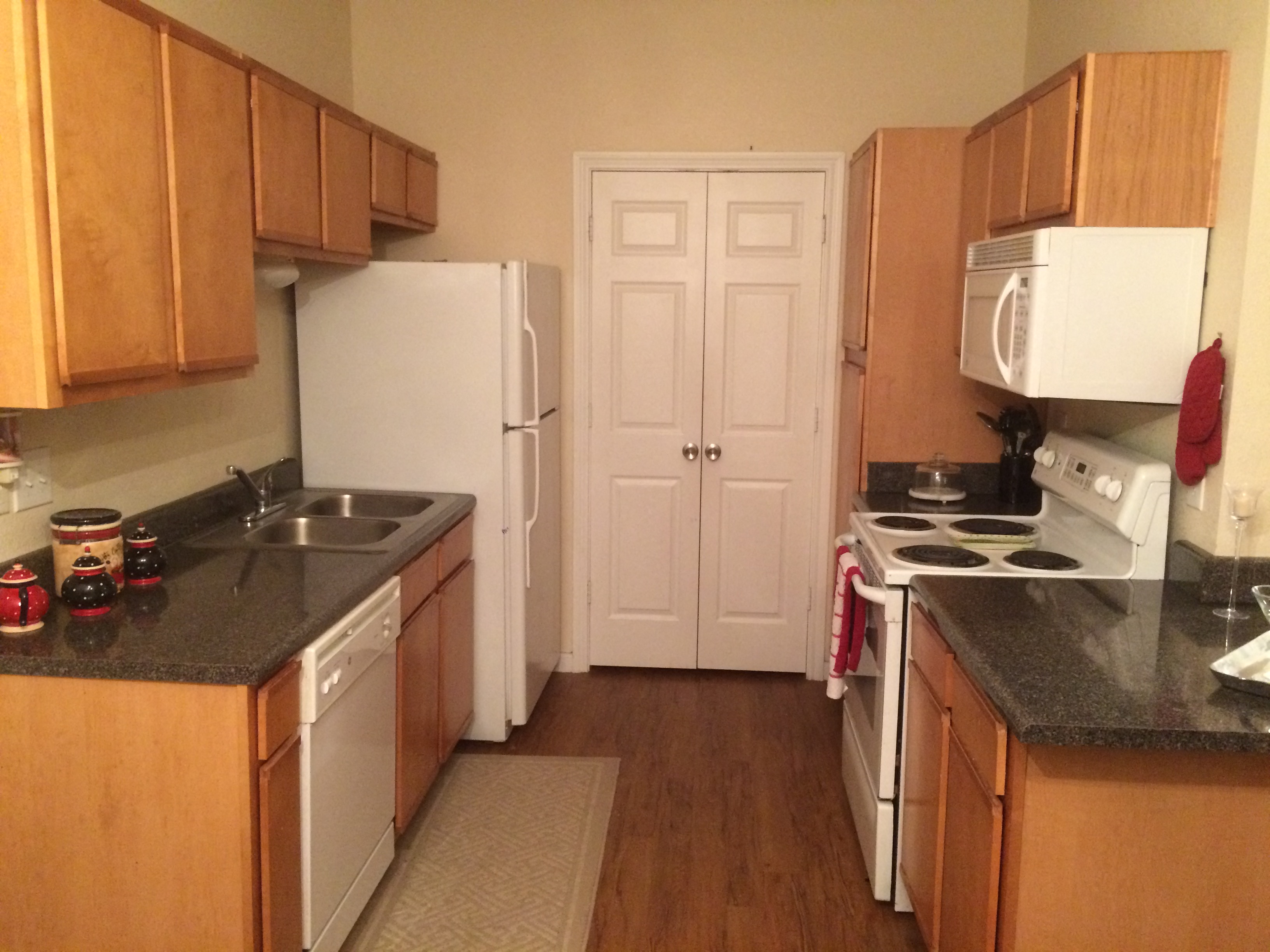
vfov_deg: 48.2
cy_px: 476
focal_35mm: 29
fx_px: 1064
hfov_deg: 61.7
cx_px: 635
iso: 320
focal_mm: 4.15
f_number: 2.2
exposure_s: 1/17
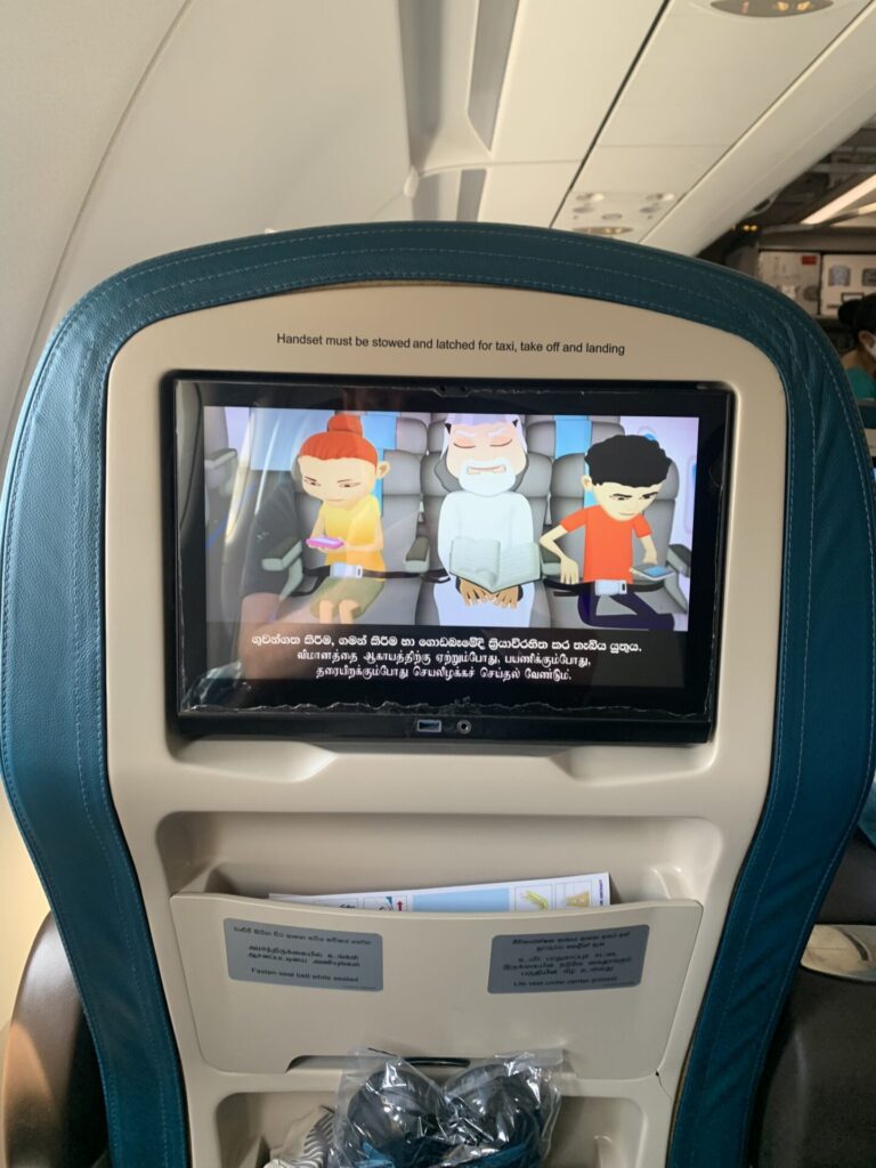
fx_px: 877
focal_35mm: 26
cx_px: 438
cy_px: 584
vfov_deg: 67.3
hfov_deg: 53.1
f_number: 1.8
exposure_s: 1/94
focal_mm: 4.25
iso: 100
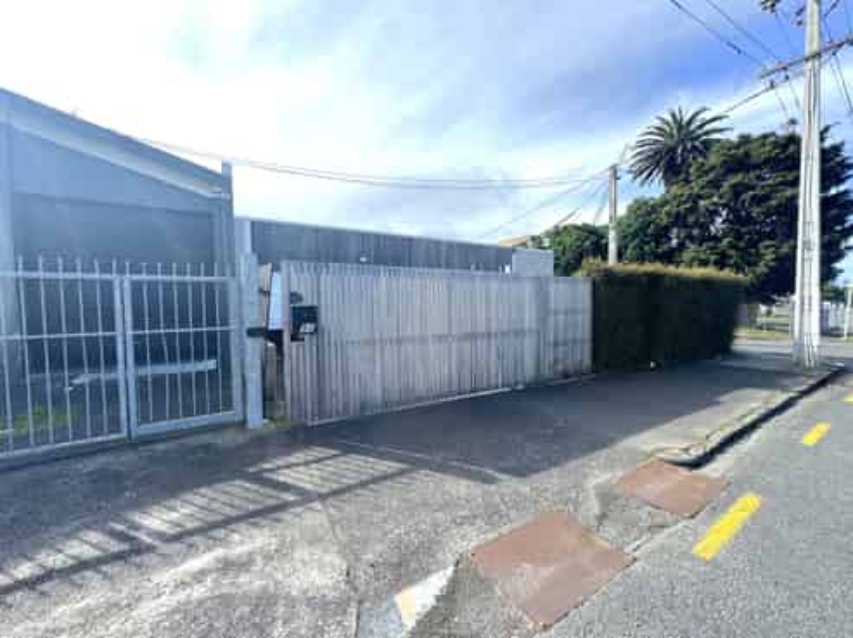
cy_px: 319
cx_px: 426
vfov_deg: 85.6
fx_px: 345
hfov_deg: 102.1
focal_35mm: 14
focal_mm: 2.22
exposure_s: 1/879
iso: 40
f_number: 2.2
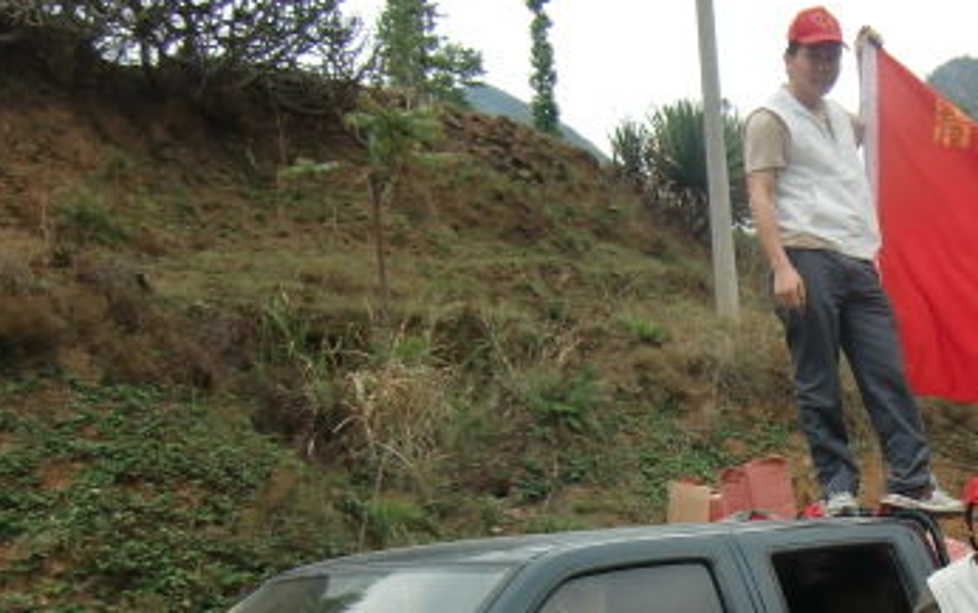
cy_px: 523
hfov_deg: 39.4
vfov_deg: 26.8
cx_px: 888
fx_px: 1254
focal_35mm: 47
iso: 64
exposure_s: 1/160
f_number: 3.2
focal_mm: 4.3
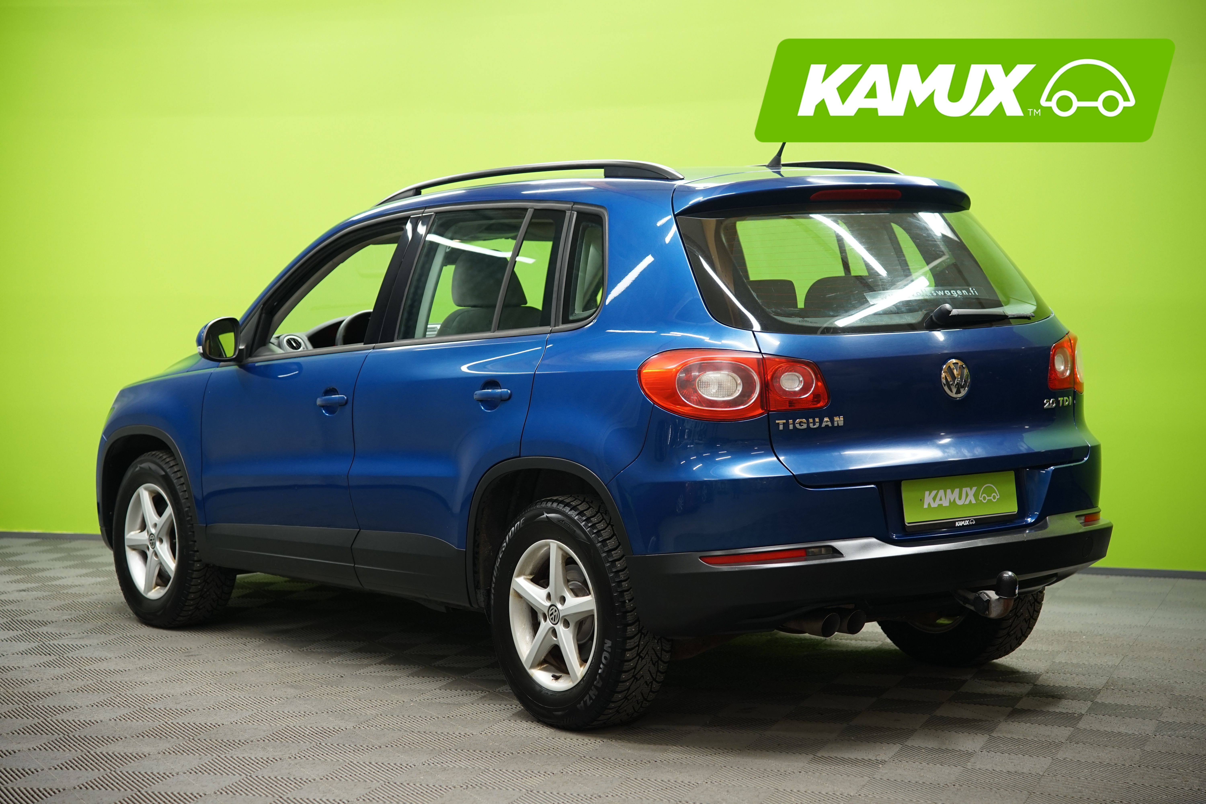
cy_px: 402
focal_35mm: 69
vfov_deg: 19.7
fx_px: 2311
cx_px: 603
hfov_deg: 29.2
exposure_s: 1/40
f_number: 2.8
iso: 640
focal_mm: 69
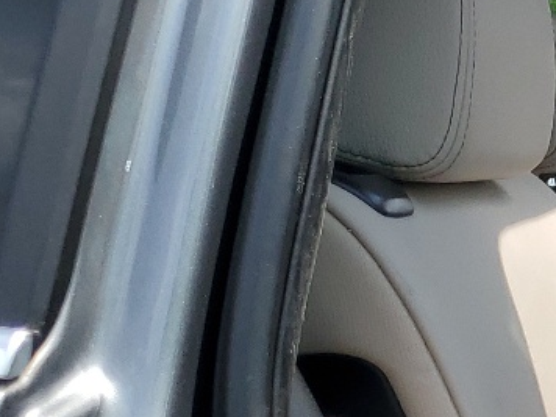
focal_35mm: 117
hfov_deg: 14.1
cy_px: 517
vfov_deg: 12.3
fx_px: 1879
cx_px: 1118
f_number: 1.5
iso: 50
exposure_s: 1/2000
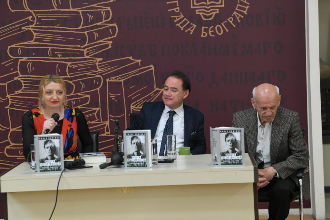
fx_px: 963
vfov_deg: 13.0
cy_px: 110
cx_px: 165
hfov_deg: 19.5
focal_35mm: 105
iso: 3200
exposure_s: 1/250
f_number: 4
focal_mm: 105
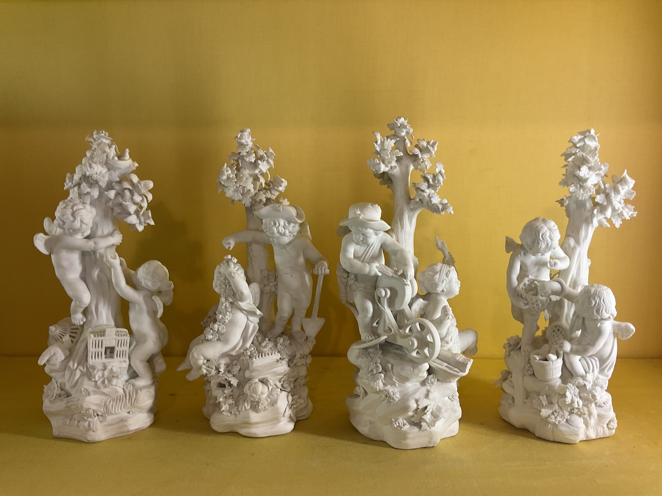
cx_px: 331
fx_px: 555
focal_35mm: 29
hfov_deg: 61.7
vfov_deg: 48.2
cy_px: 248
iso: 40
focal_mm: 3
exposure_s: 1/60
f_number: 1.8
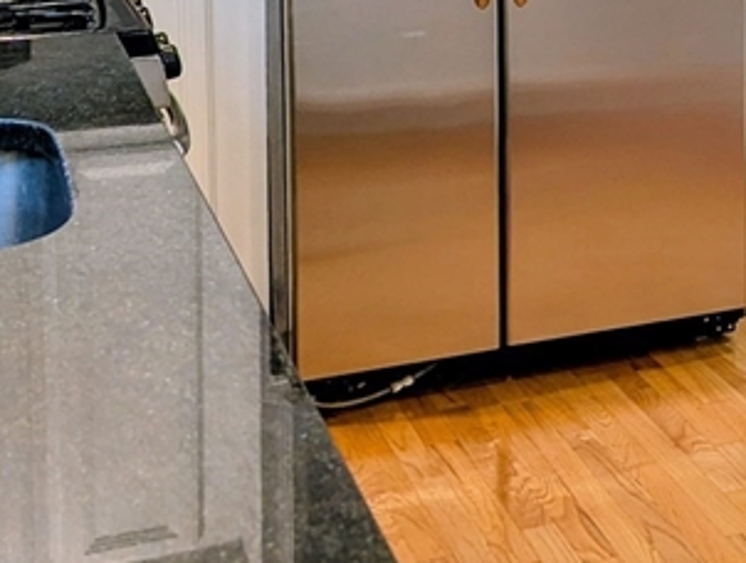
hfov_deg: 21.7
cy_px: -111
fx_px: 1750
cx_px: 973
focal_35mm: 81
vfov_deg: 17.4
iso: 91
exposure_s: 1/24
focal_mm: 6.81
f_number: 1.85
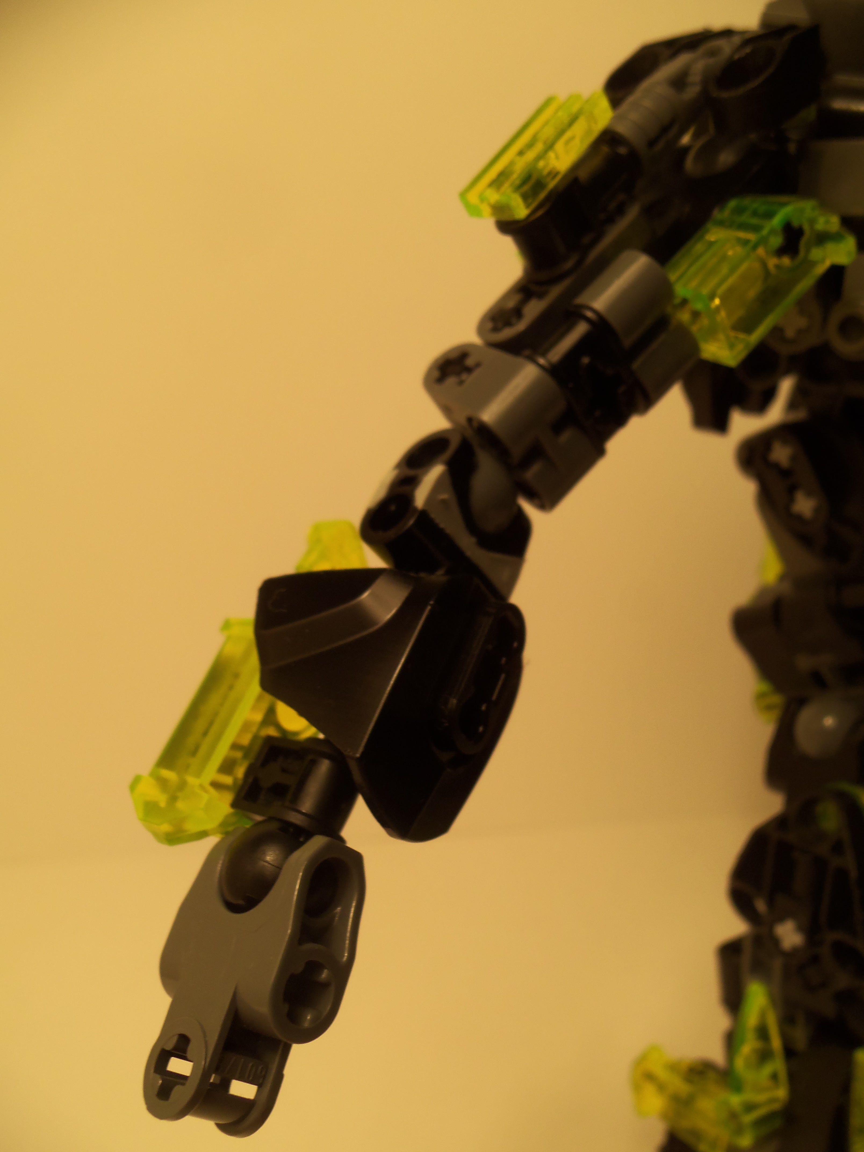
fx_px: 965
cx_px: 432
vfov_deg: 61.7
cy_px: 576
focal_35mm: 29
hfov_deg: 48.2
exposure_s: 1/60
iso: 80
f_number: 3.4
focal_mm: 5.2
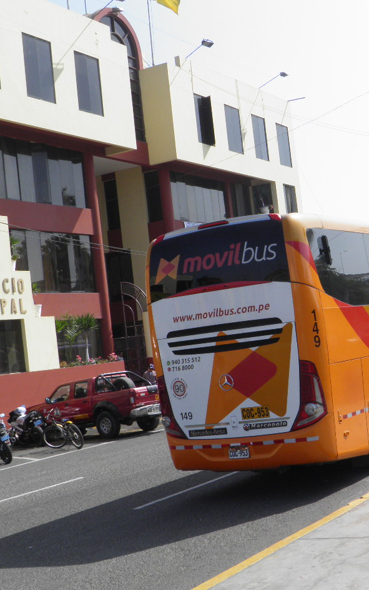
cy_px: 294
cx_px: 311
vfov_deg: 36.3
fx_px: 901
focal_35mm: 56
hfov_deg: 22.7
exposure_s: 1/250
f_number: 5.7
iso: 50
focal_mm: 7.1
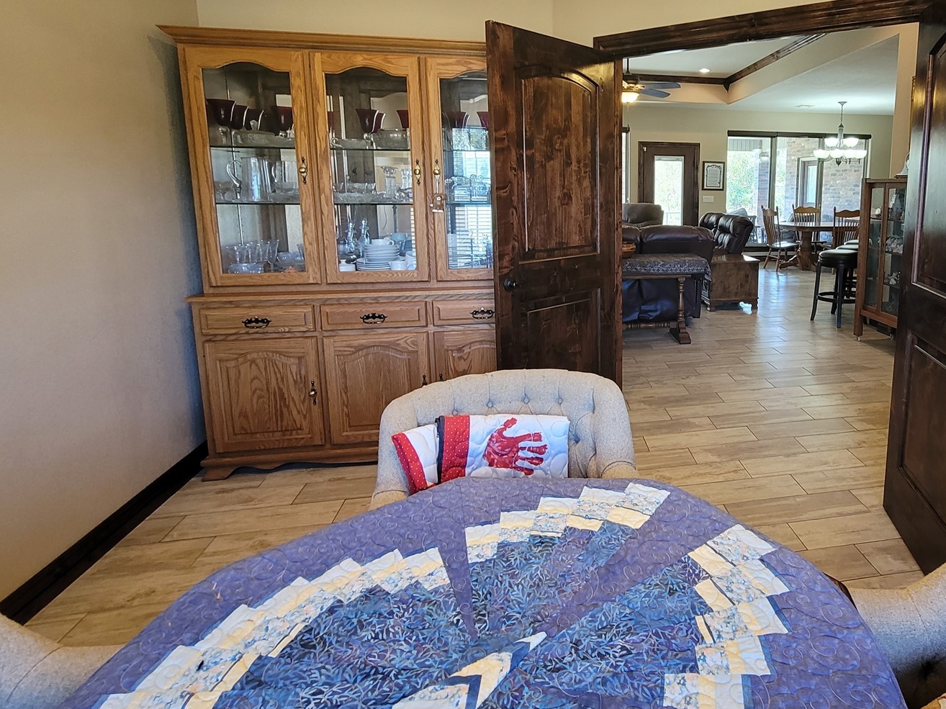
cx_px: 655
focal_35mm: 19
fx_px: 519
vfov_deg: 67.6
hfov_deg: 80.9
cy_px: 267
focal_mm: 2.2
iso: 200
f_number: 2.2
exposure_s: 1/60
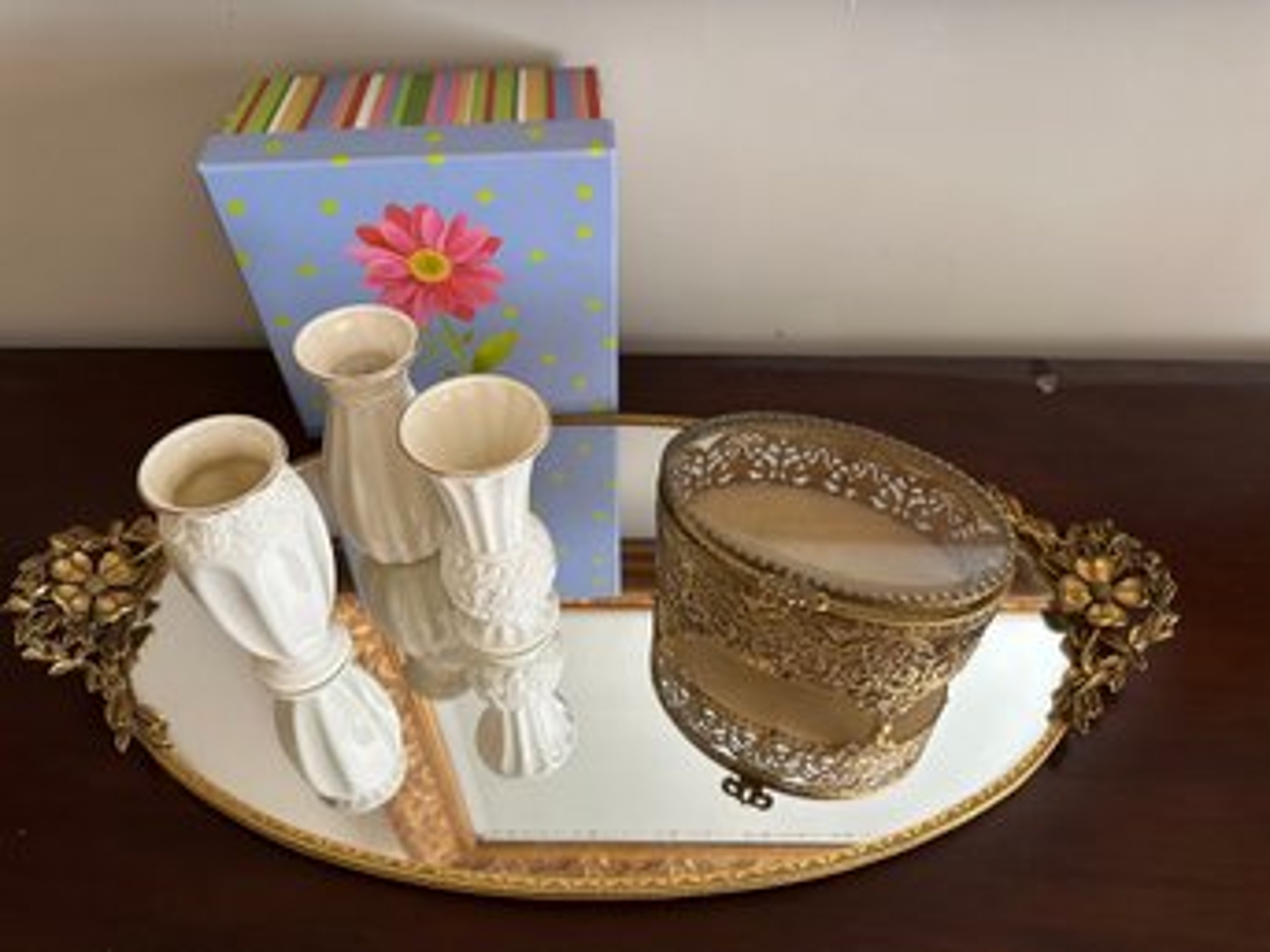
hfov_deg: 71.6
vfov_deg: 56.8
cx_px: 635
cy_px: 476
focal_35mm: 24
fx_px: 880
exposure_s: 1/60
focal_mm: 6.86
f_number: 1.78
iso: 400
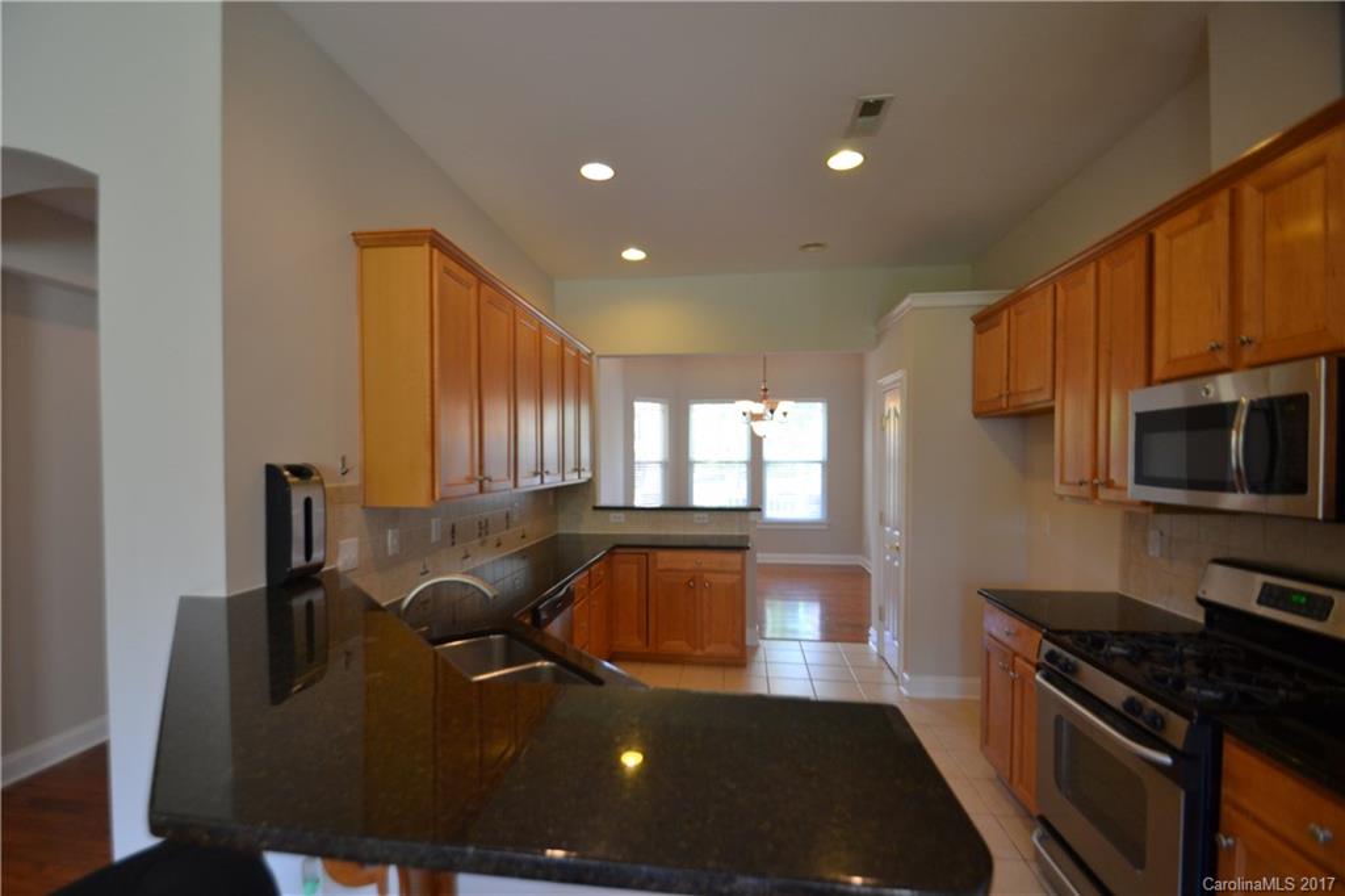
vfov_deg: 77.3
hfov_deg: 100.4
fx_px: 560
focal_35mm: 15
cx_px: 672
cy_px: 448
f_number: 3.5
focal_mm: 10
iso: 500
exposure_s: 1/60
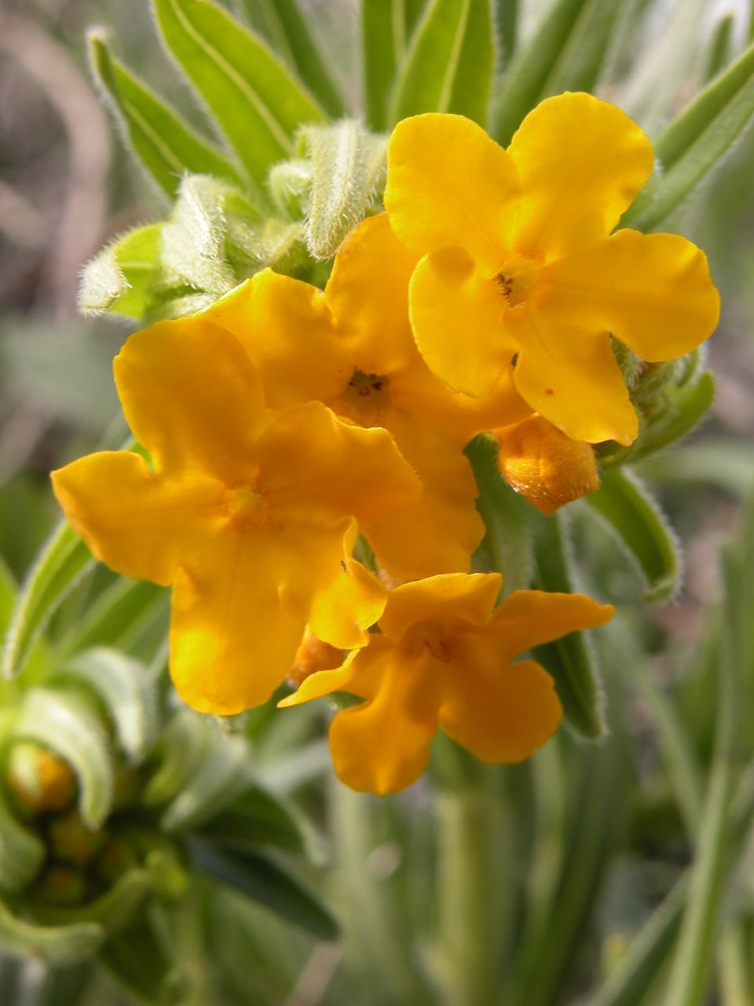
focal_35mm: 83
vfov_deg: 23.6
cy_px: 503
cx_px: 377
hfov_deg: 17.8
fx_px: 2411
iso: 100
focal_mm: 21
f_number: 7.8
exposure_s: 1/79.9
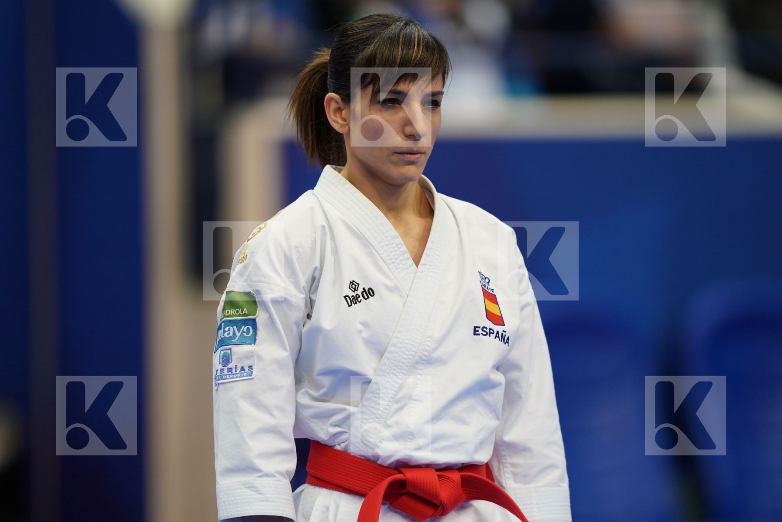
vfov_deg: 3.4
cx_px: 391
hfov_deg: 5.2
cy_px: 261
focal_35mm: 400
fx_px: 8688
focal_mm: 400
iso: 1250
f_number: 2.8
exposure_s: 1/500
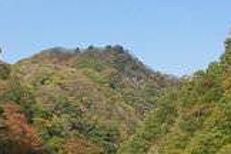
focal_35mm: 75
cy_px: 119
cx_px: 67
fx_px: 481
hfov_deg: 26.7
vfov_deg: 18.0
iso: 800
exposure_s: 1/1000
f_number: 8
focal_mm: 18
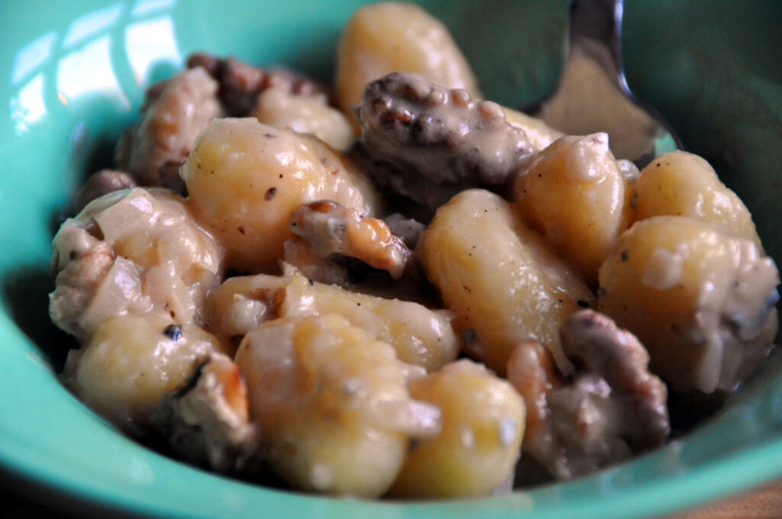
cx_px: 391
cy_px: 260
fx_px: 6508
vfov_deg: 4.6
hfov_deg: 6.9
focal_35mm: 300
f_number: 5.6
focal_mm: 200
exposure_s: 1/40
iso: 1600
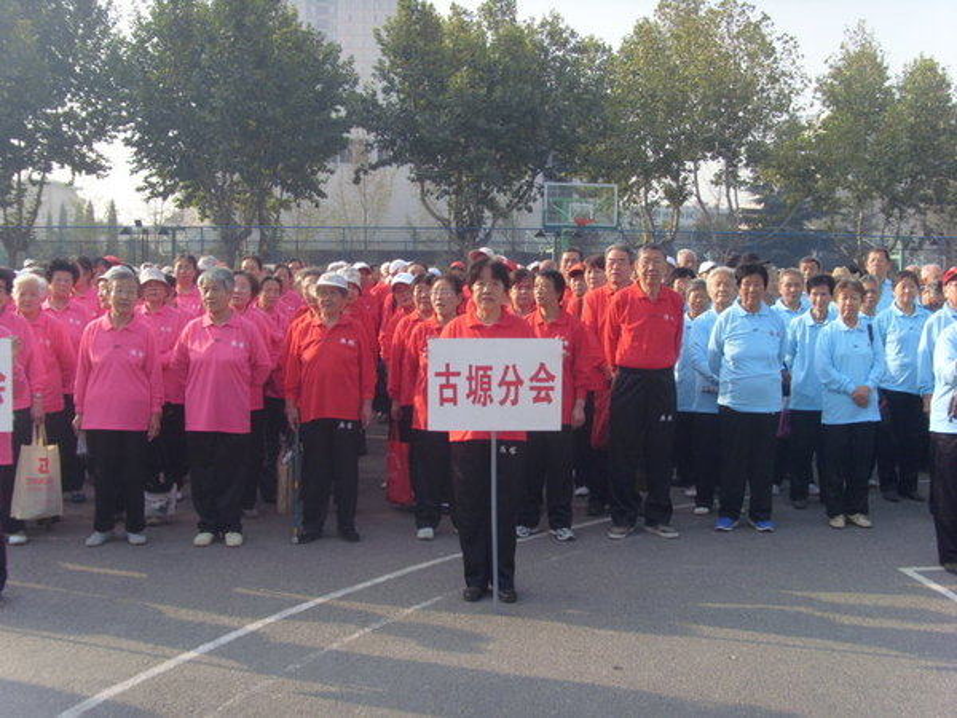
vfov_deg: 39.7
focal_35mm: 36
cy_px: 359
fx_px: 995
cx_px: 478
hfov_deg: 51.4
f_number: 3.5
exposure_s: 1/350
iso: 80
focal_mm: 6
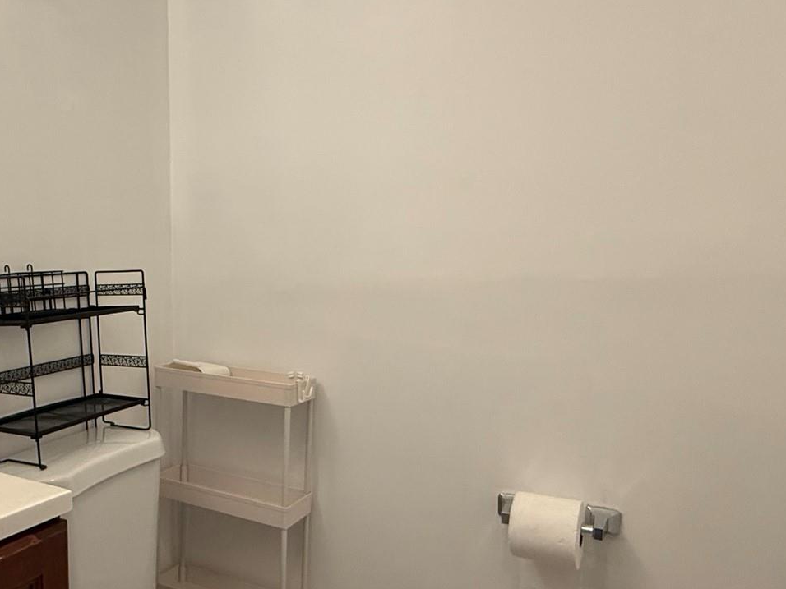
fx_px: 681
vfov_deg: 46.6
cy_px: 340
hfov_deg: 57.2
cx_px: 206
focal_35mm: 30
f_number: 2.2
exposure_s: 1/120
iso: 250
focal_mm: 2.22
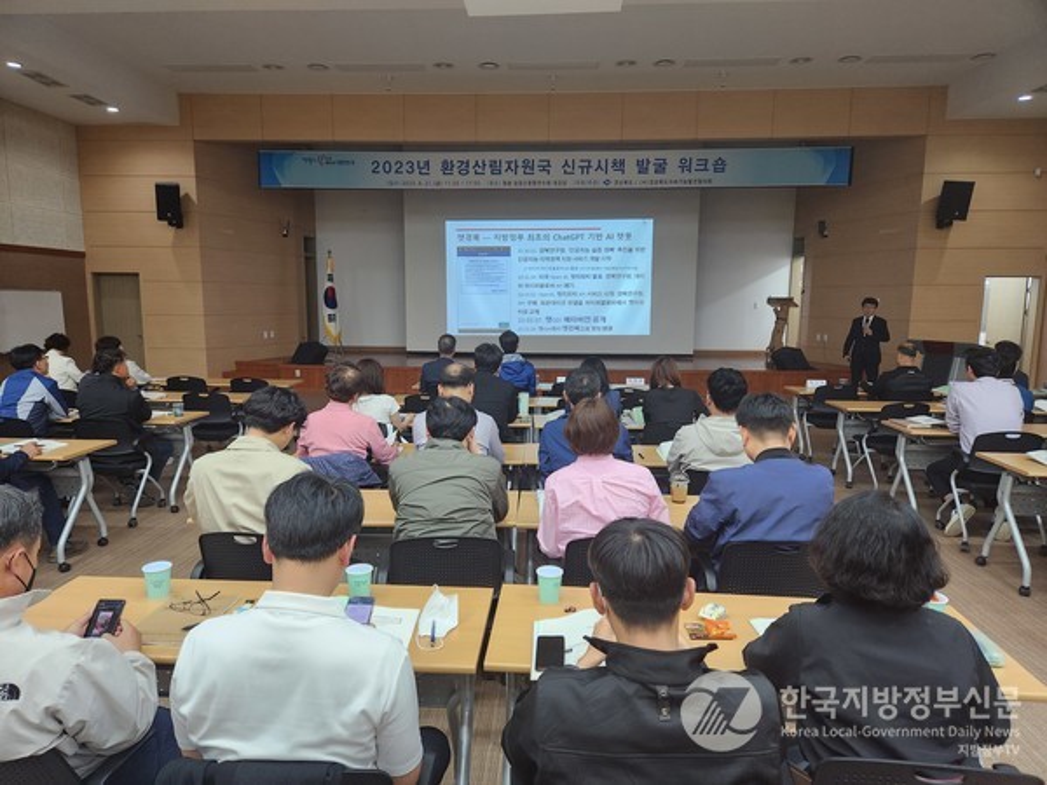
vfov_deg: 58.9
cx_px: 524
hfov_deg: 73.9
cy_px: 392
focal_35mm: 23
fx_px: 696
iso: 250
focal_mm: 5.4
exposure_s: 1/120
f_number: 1.8
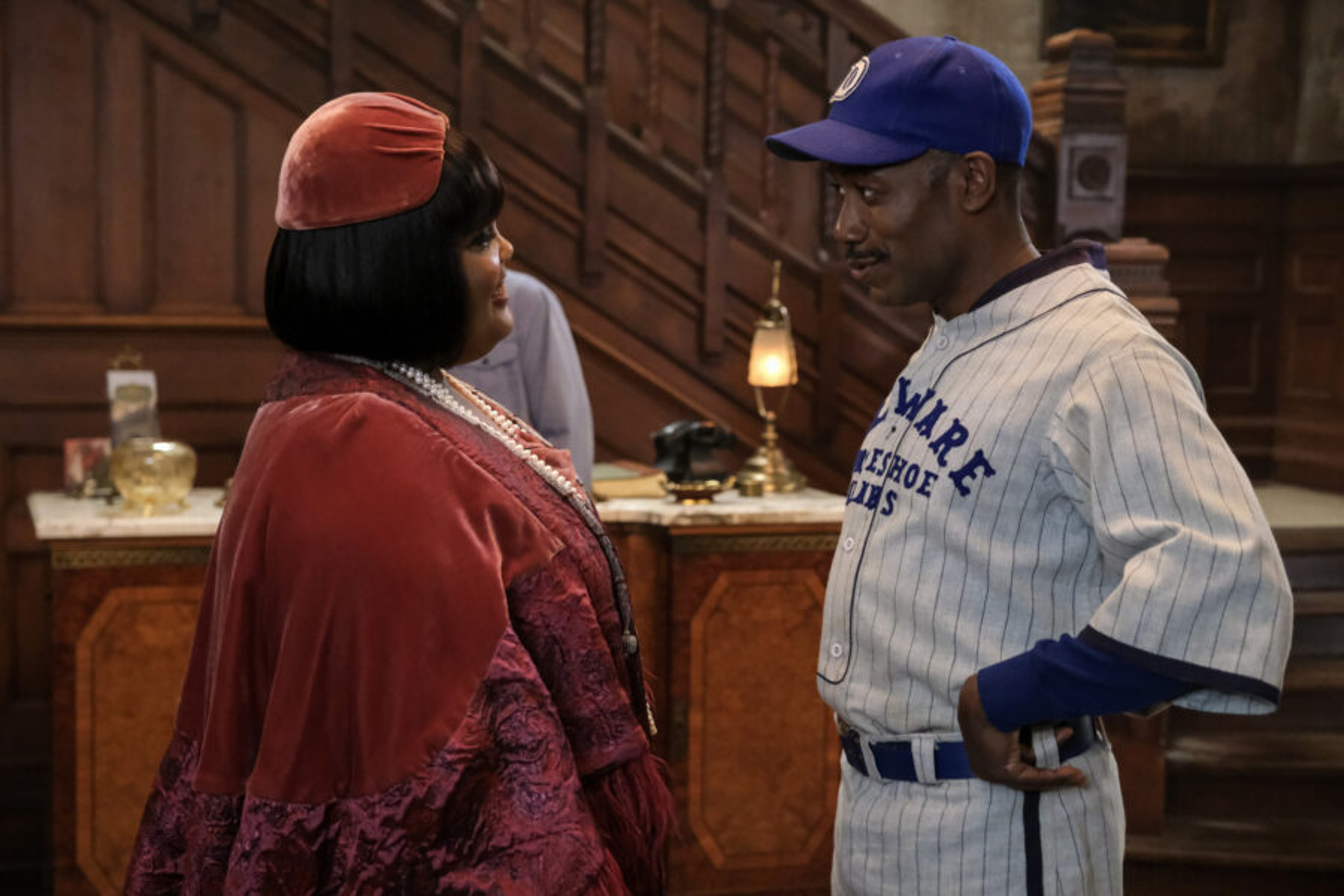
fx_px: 2053
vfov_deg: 24.6
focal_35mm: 55
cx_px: 672
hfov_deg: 36.2
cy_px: 448
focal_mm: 36.5
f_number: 2.8
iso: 6400
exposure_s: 1/100
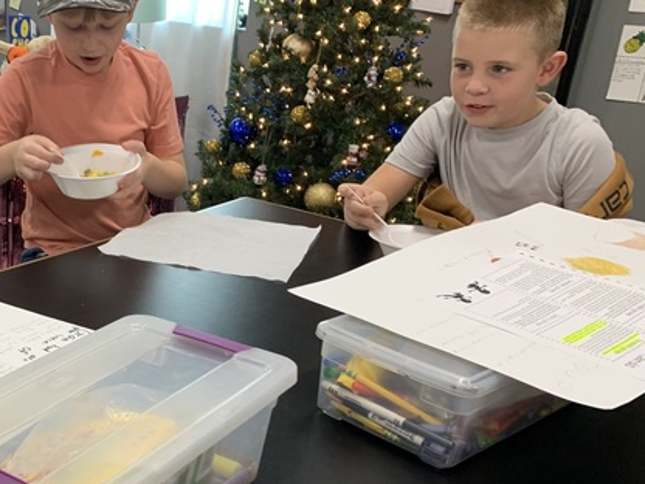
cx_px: 39
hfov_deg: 35.4
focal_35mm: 50
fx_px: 932
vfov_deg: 28.7
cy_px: 361
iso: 80
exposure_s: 1/60
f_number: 1.8
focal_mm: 4.25
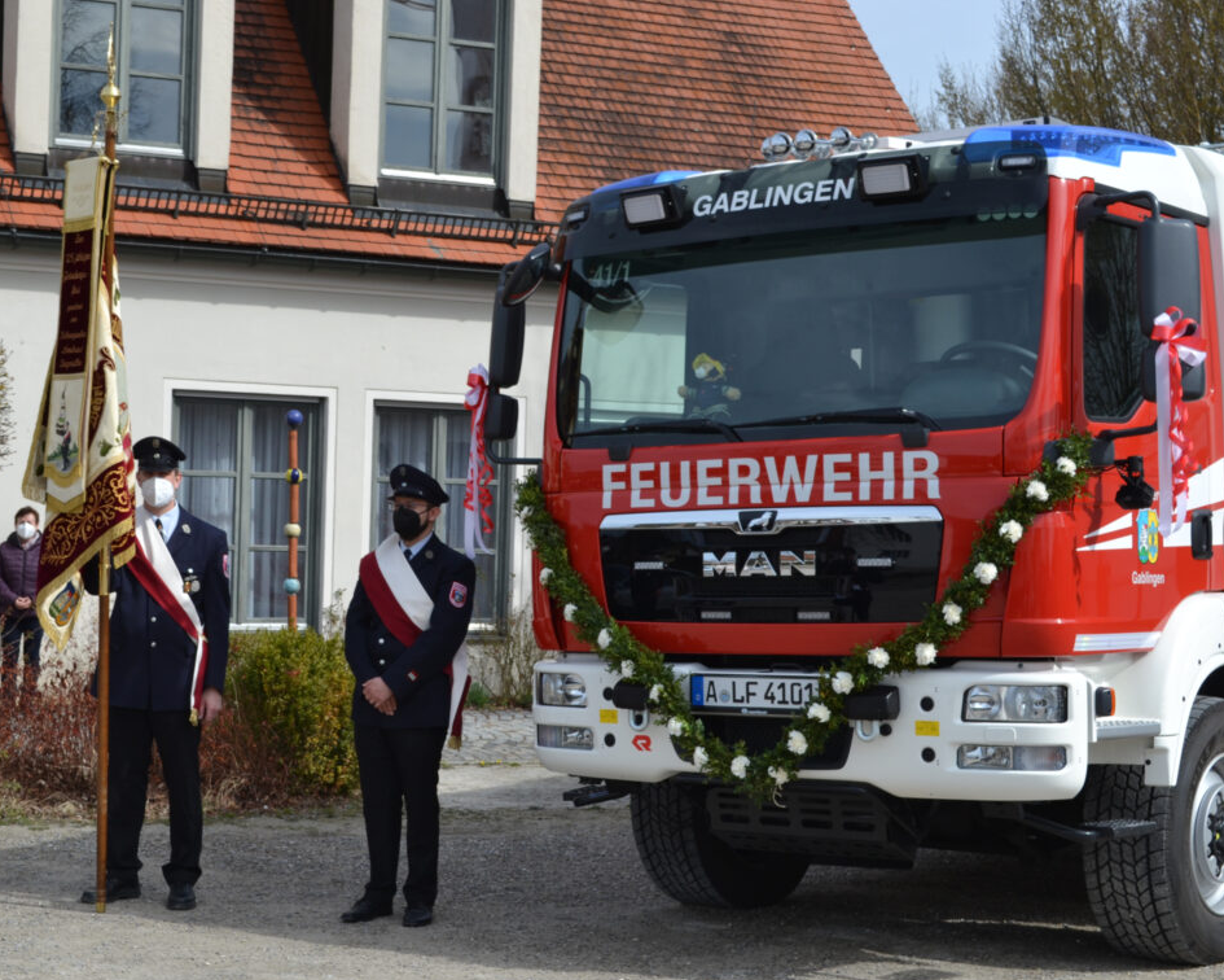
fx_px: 2268
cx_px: 474
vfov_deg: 24.4
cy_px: 508
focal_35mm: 63
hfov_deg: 30.1
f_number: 7.1
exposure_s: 1/200
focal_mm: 35
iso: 100
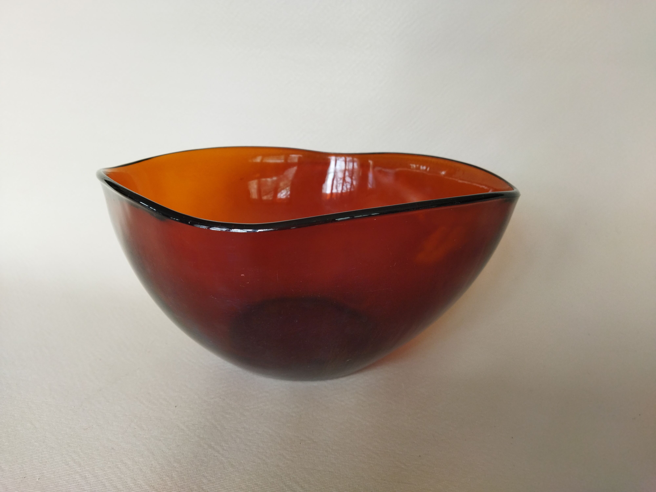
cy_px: 246
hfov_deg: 65.3
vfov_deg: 51.4
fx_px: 512
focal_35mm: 27
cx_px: 328
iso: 120
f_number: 1.79
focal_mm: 4.71
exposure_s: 1/100
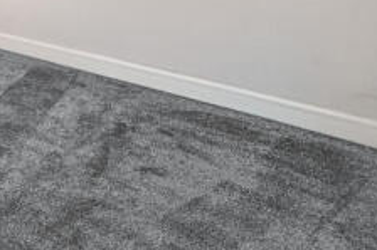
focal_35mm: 41
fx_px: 429
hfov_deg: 34.2
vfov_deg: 27.0
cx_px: -111
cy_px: -82
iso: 400
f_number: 8
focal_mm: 14
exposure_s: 1/2.5
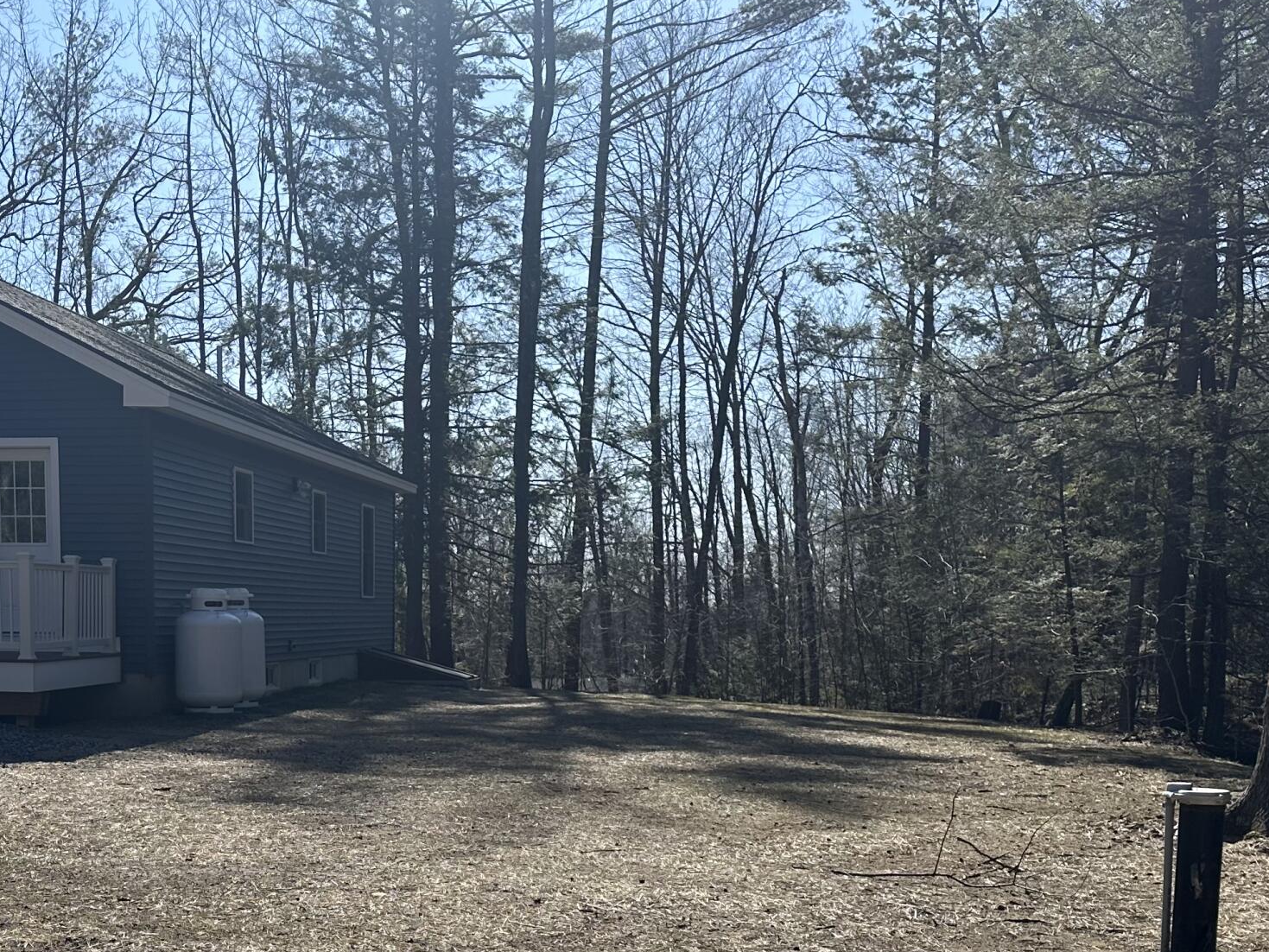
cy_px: 838
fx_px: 1796
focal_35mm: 49
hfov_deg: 38.2
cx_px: 370
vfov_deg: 28.6
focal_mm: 6.86
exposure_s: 1/5263
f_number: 1.78
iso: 80
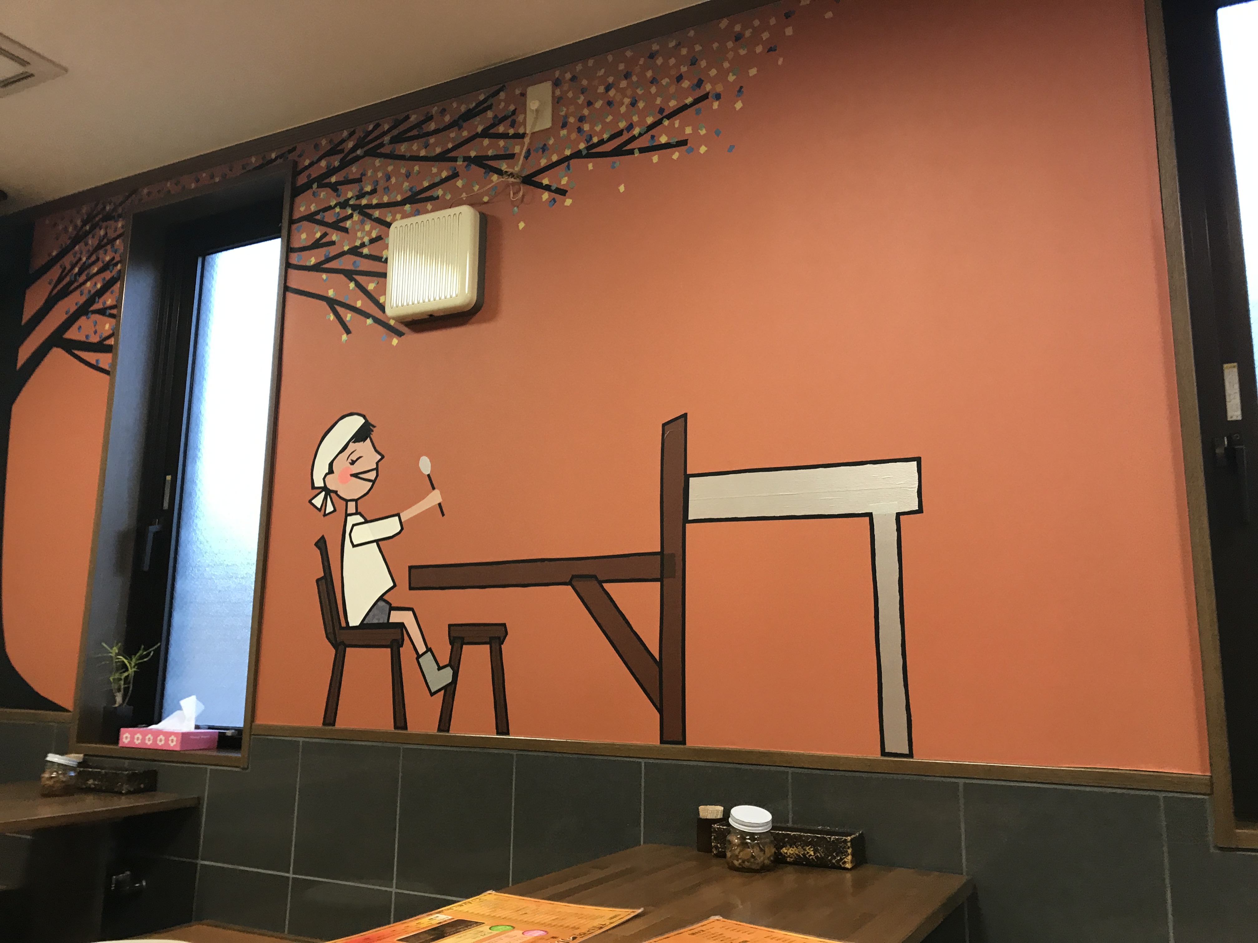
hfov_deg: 63.4
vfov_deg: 49.7
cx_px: 629
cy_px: 472
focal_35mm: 28
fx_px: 1018
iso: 40
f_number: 1.8
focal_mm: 3.99
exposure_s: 1/17
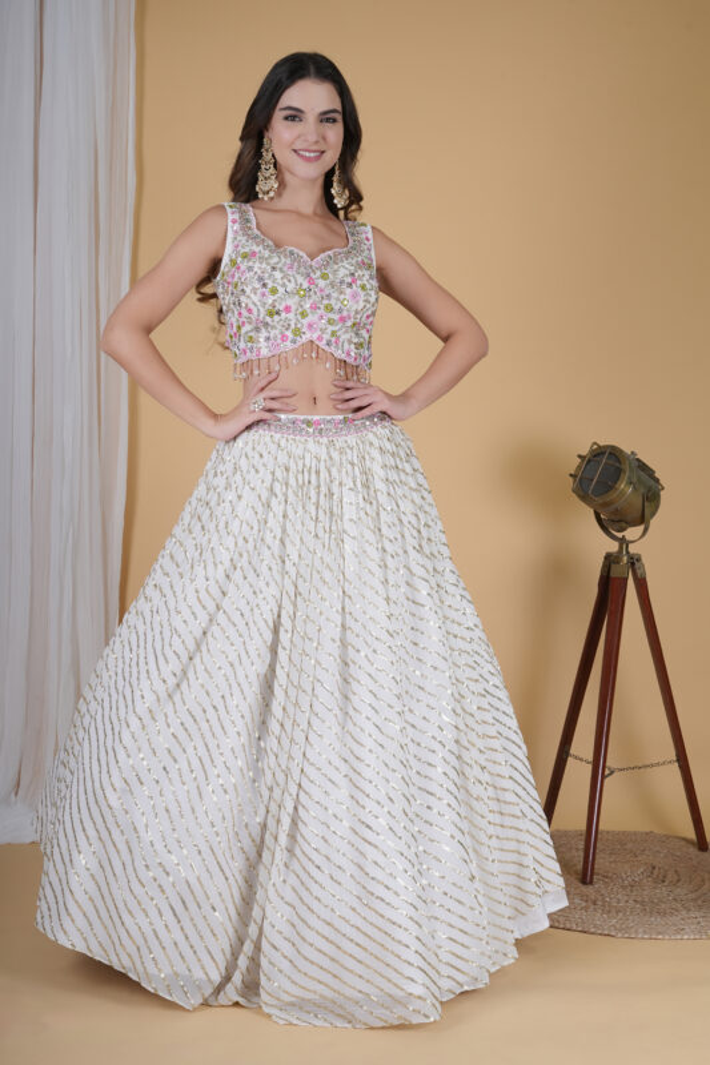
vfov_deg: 39.6
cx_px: 355
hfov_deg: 27.0
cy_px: 532
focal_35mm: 50
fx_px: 1480
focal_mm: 50
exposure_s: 1/160
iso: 250
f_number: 11
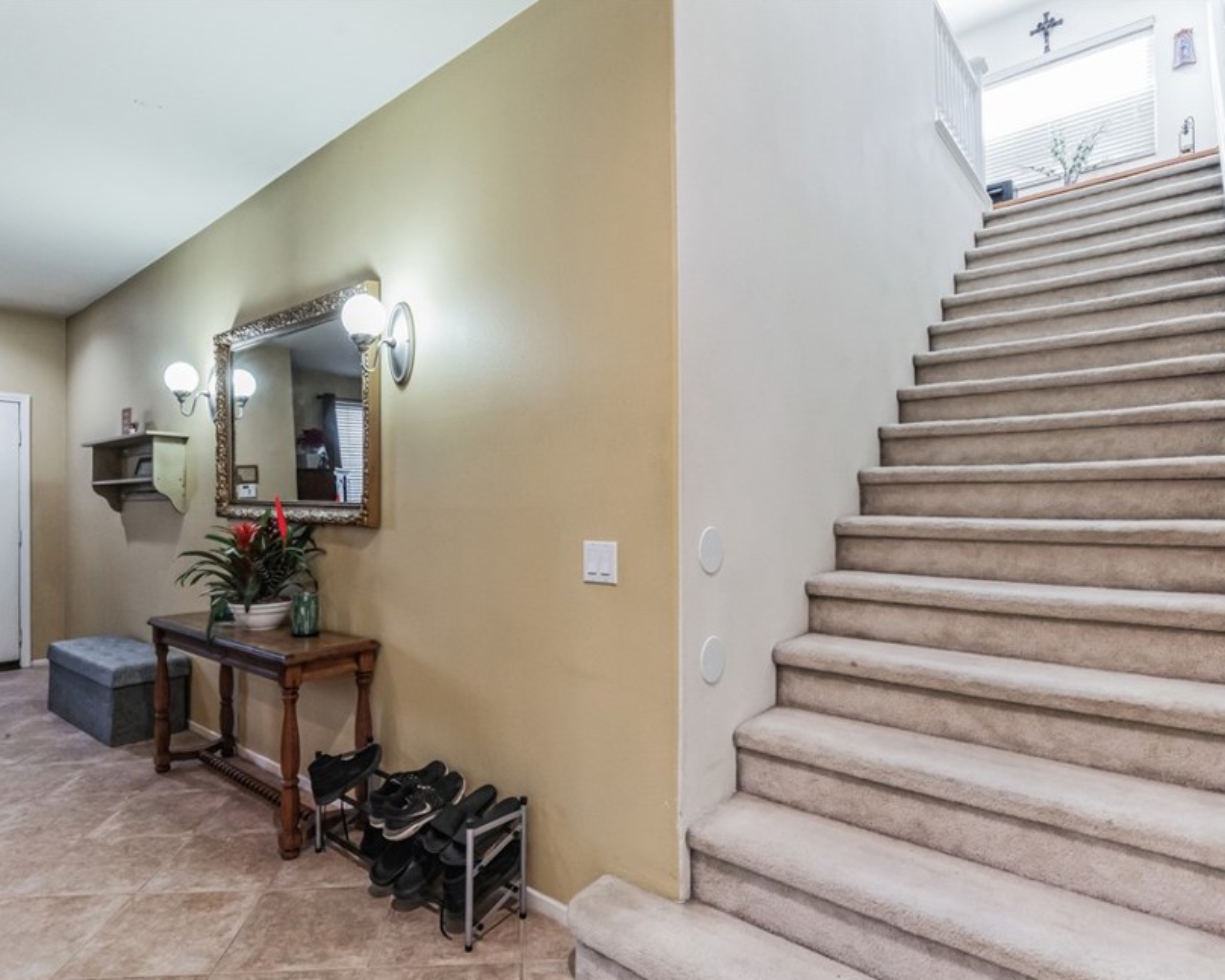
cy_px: 513
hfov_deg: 83.2
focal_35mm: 19
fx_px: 689
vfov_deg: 70.8
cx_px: 568
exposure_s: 1/50
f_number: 8
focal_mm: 16
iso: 1600
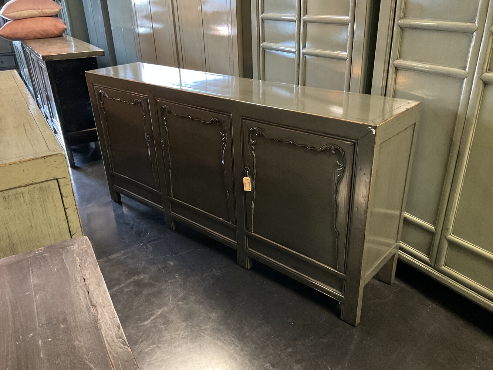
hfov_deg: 61.7
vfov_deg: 48.2
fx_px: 413
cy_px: 185
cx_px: 246
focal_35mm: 29
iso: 500
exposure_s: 1/25
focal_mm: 3
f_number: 1.8
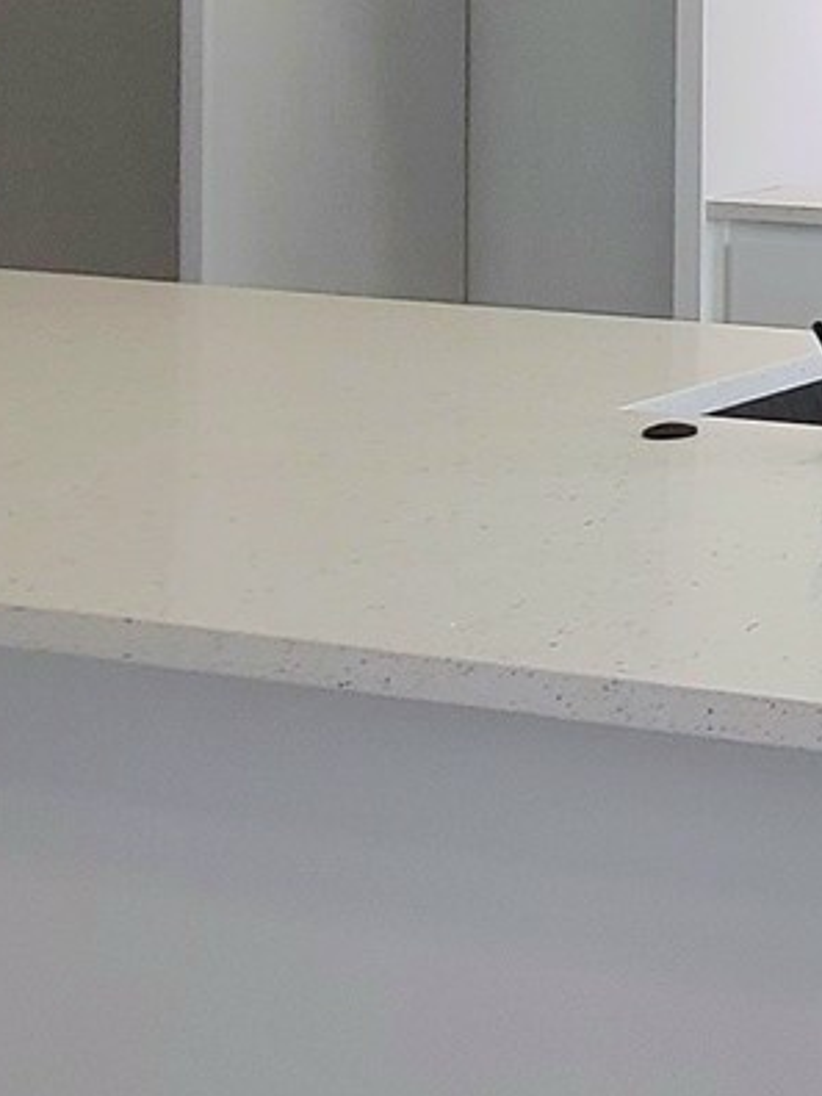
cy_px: 36
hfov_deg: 17.1
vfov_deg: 29.0
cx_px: 1647
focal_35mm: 63
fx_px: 1995
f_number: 2.2
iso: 64
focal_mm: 2.2
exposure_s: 1/182
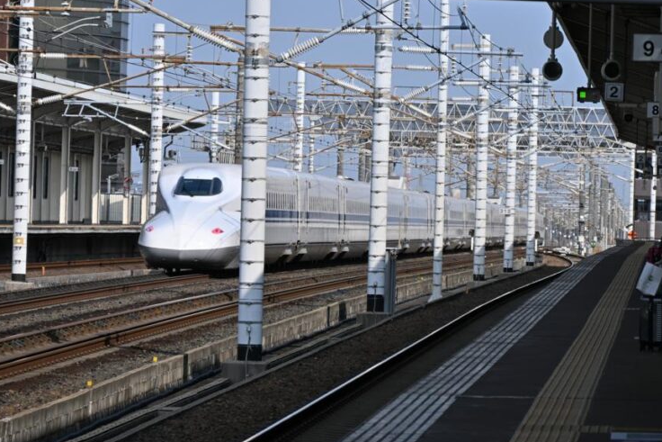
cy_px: 165
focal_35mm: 261
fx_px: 4795
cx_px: 355
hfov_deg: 7.9
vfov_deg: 5.3
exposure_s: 1/500
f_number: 5.6
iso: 100
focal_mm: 125
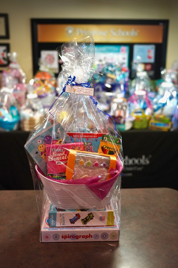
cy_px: 134
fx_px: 260
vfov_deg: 54.4
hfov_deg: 37.9
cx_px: 89
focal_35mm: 35
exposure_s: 1/160
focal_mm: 35
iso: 1600
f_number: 2
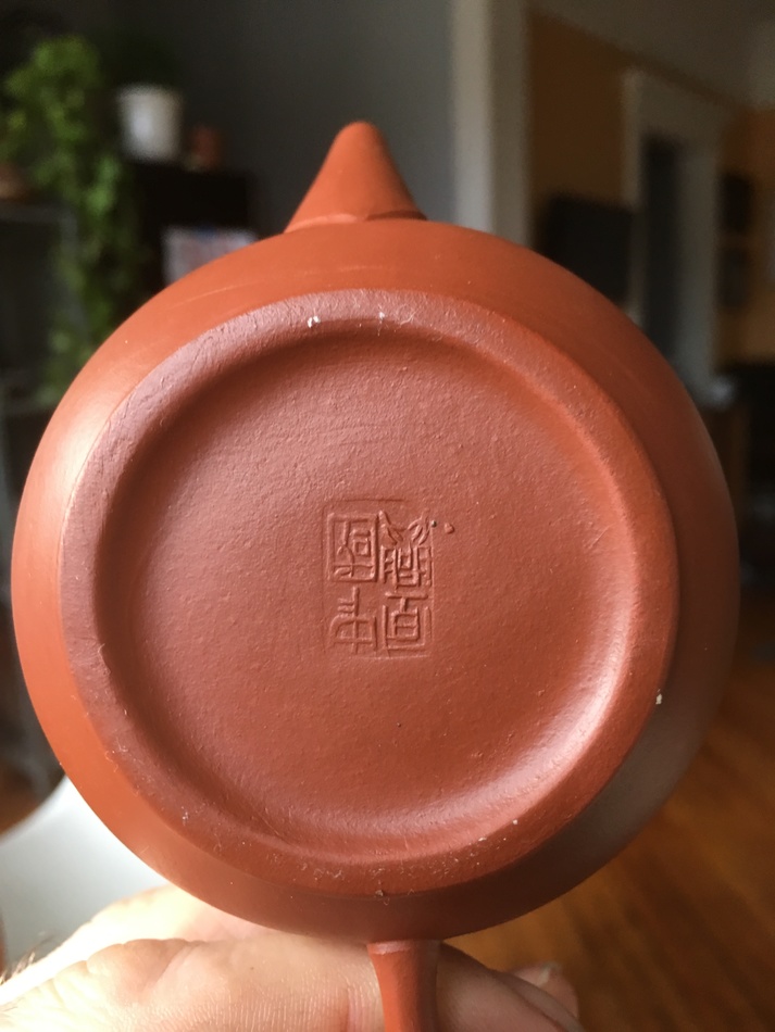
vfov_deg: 61.6
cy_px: 516
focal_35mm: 29
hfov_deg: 48.2
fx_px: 865
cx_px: 388
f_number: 2.2
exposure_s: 1/30
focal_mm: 4.15
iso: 100
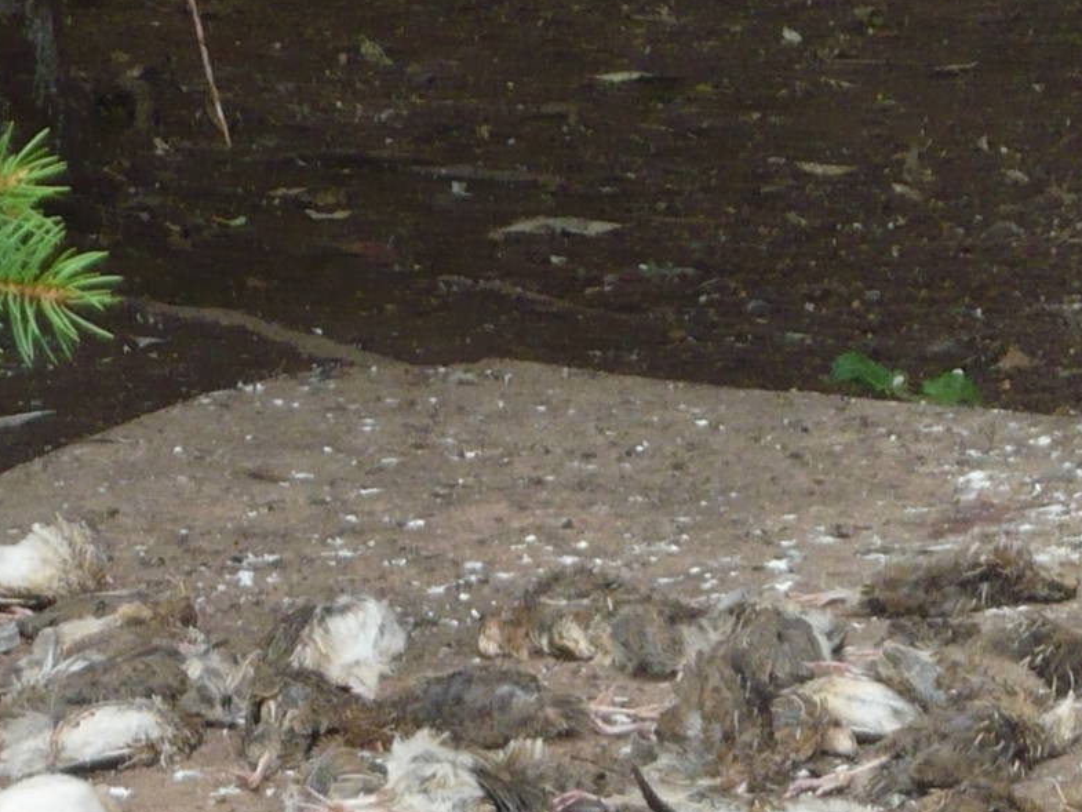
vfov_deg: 4.6
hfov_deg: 6.1
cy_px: 710
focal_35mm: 326
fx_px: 10191
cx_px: 630
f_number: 5.1
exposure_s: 1/125
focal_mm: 16.5
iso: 200
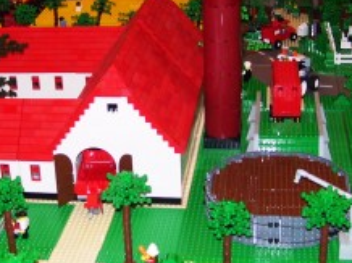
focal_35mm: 74
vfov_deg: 19.9
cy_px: 124
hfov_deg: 26.0
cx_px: 90
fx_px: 752
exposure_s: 1/60
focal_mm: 6
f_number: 2.7
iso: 80
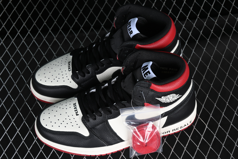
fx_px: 496
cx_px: 119
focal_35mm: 75
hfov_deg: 27.0
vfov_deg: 18.2
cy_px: 80
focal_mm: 50
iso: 160
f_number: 6.3
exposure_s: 1/50
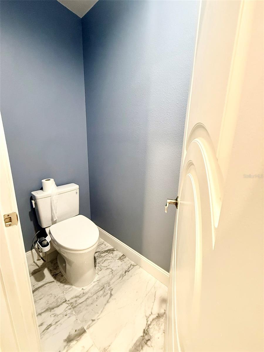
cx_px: 132
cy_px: 176
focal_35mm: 14
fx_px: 142
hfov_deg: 85.7
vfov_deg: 102.1
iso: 500
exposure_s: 1/60
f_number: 2.2
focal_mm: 2.22
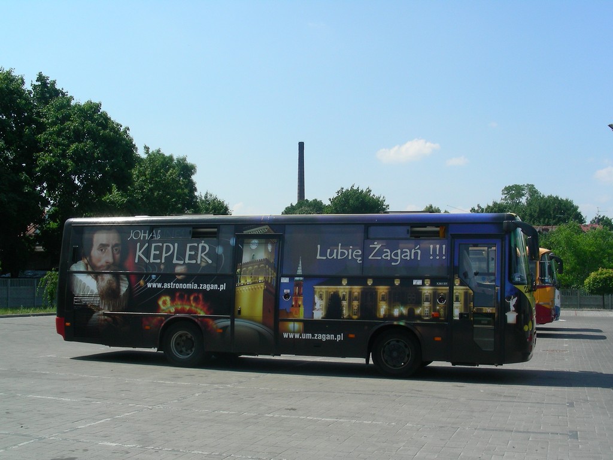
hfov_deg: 42.9
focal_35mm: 44
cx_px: 306
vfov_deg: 32.9
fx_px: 779
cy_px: 230
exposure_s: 1/382
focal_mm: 7.4
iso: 50
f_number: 5.6
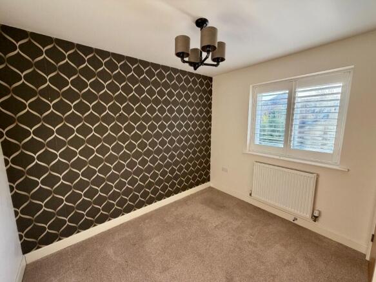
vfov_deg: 85.7
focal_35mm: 14
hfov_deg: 102.1
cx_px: 188
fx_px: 152
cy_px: 141
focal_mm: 2.22
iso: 160
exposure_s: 1/121
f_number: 2.2
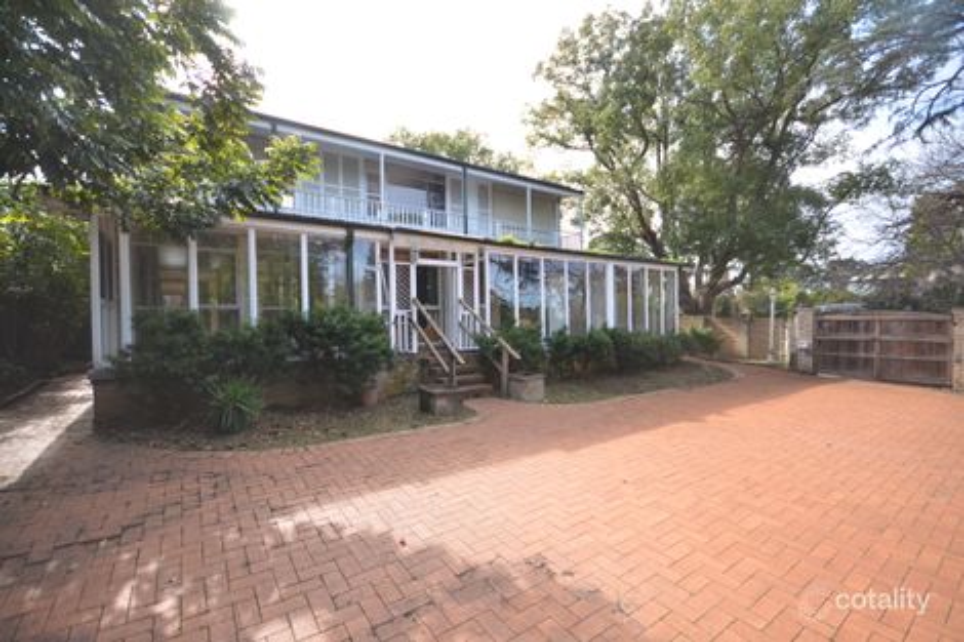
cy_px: 321
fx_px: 402
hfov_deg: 100.4
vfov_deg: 77.3
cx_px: 482
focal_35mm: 15
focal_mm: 10
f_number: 4
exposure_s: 1/1250
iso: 800
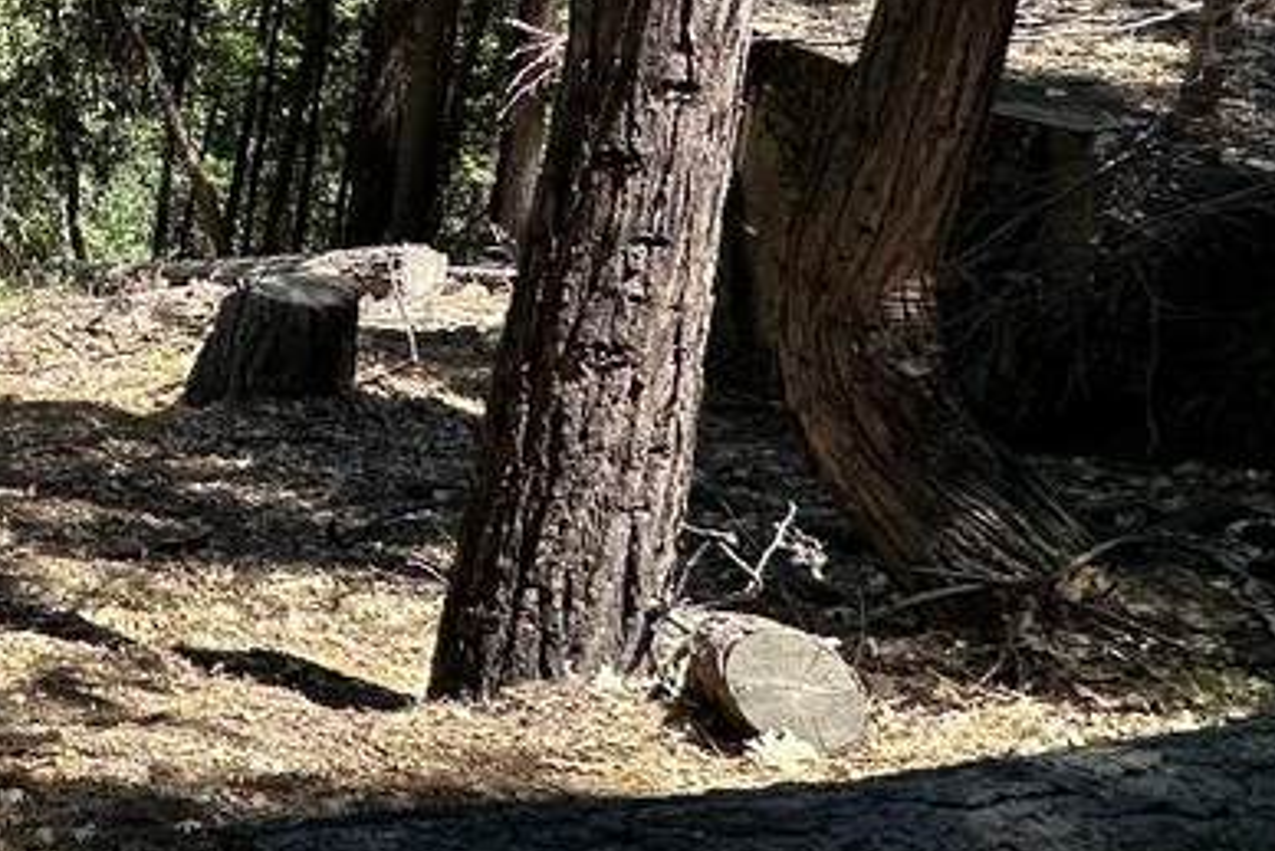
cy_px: -177
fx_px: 1701
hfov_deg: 29.3
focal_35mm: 48
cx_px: -536
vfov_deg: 25.2
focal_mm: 2.22
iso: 40
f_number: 2.2
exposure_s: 1/454
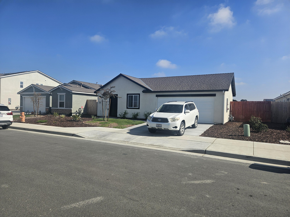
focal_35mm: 23
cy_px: 108
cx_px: 145
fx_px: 193
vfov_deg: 58.9
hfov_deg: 73.9
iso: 25
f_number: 1.8
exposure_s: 1/2782
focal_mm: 5.4
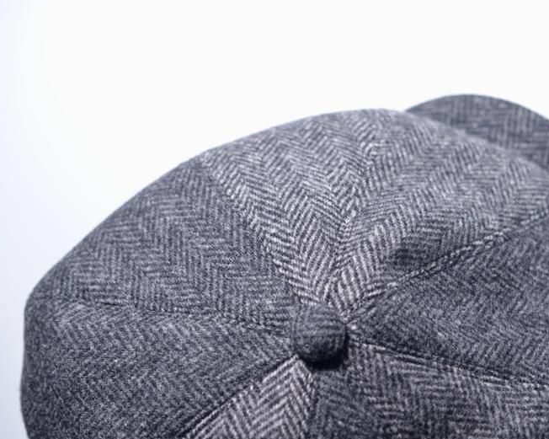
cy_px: 217
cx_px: 317
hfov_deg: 27.5
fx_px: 1121
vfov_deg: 22.1
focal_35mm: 69
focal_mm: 40
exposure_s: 1/80
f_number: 4.5
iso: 800
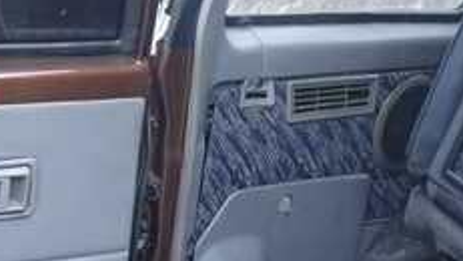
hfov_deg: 23.9
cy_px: 26
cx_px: -4
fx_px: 1044
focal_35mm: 85
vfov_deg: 14.1
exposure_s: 1/30
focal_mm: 5.4
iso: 250
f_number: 2.3
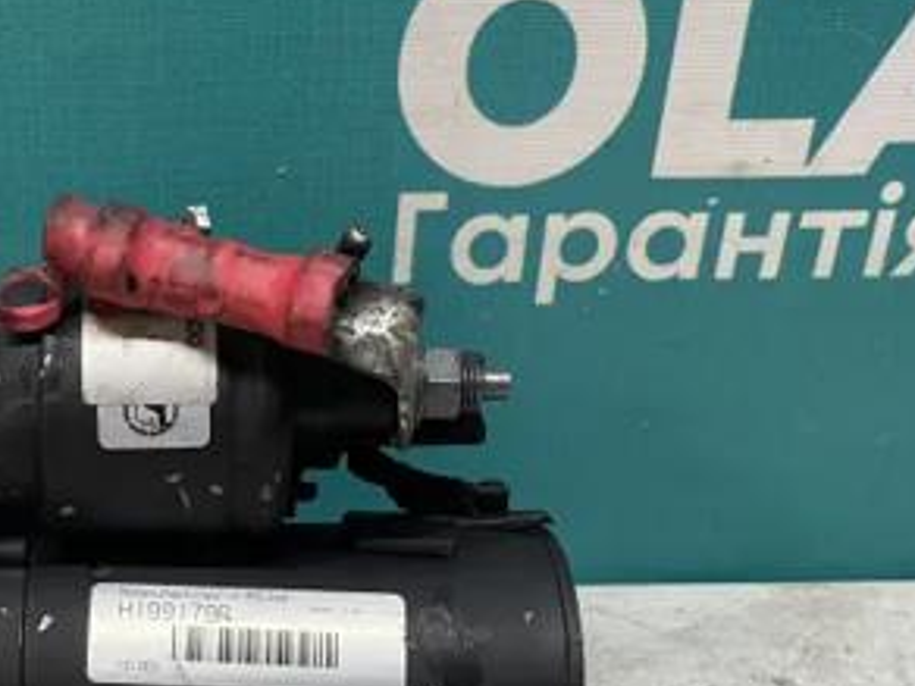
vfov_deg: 25.4
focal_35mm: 57
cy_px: 507
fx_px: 1507
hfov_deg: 32.6
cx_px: 147
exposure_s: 1/50
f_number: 1.6
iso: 64
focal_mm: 4.2
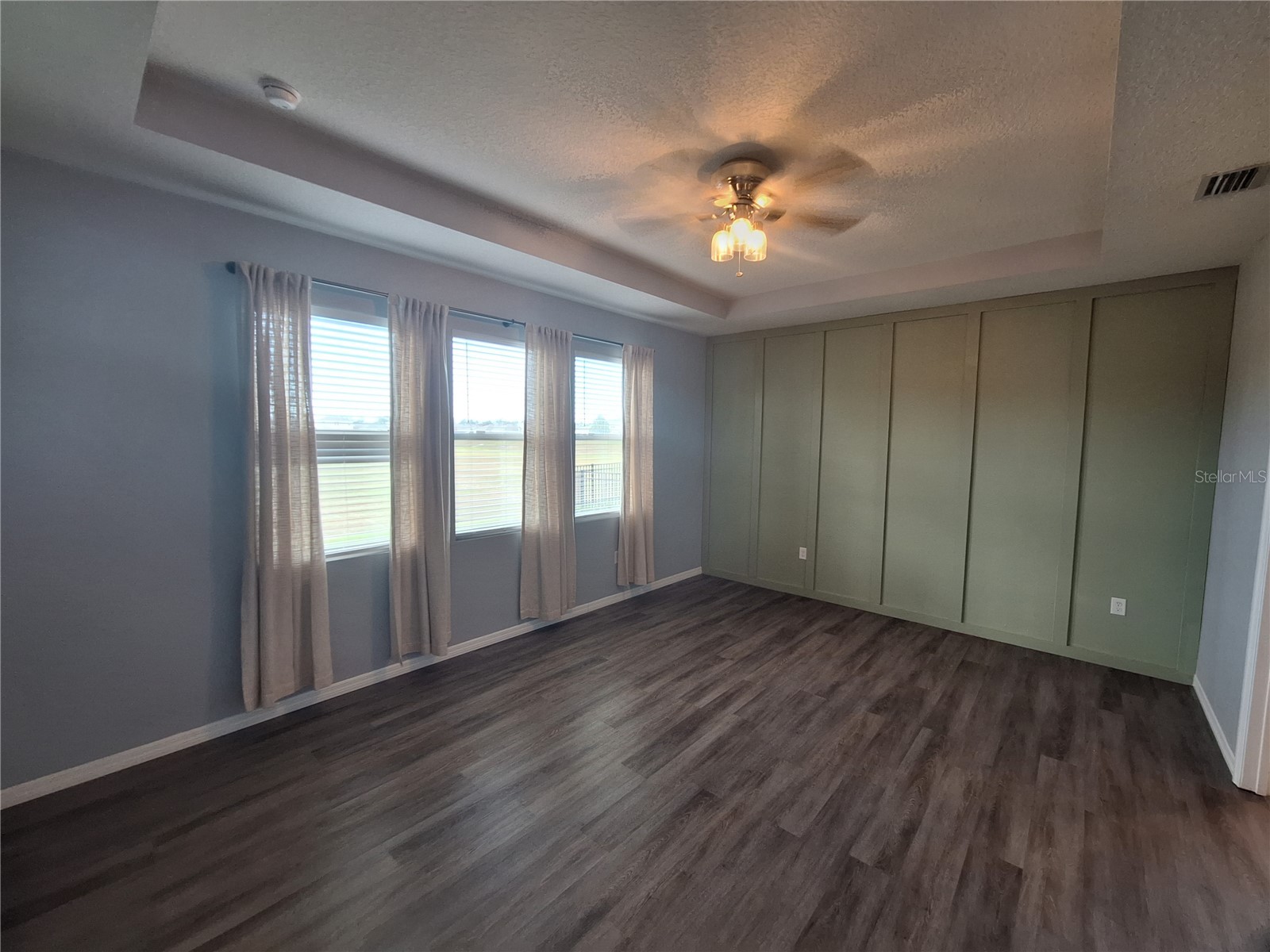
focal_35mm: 13
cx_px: 635
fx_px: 477
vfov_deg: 89.9
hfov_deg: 106.2
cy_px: 476
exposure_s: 1/40
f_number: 2.2
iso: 64
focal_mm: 1.74
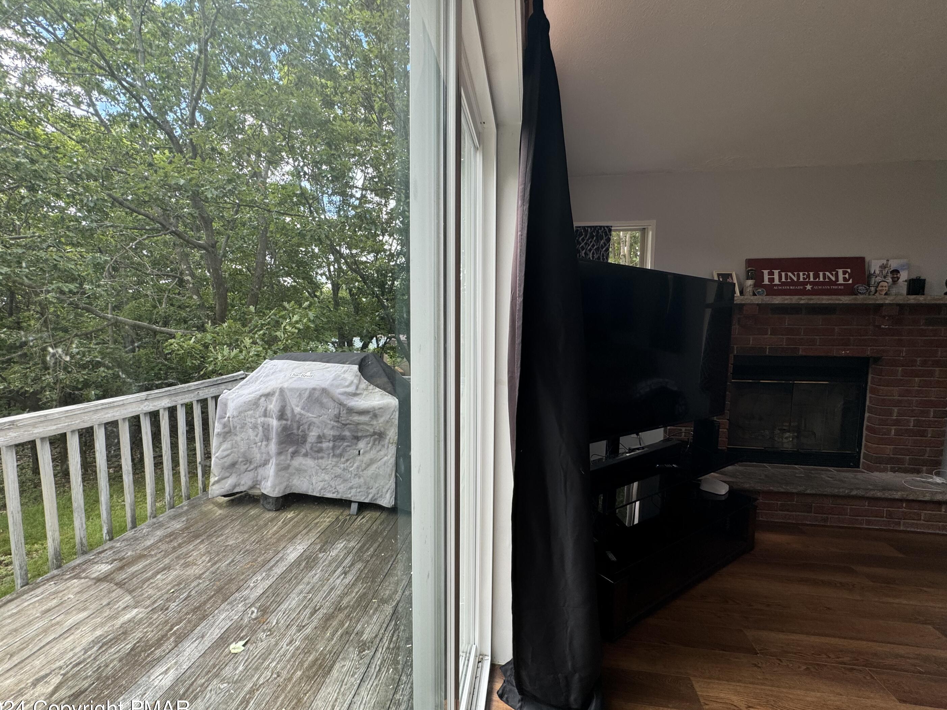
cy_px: 363
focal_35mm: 15
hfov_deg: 98.2
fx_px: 410
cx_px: 469
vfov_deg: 81.7
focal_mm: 2.22
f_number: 2.2
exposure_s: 1/108
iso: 40
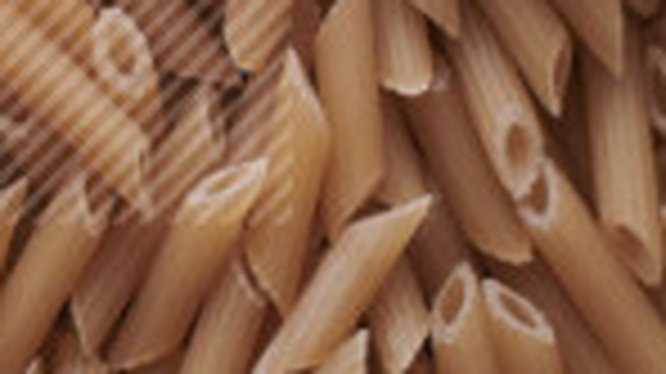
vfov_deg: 4.2
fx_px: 4994
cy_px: -550
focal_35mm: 283
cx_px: -832
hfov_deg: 7.2
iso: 160
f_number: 8
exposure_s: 1/100
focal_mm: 50
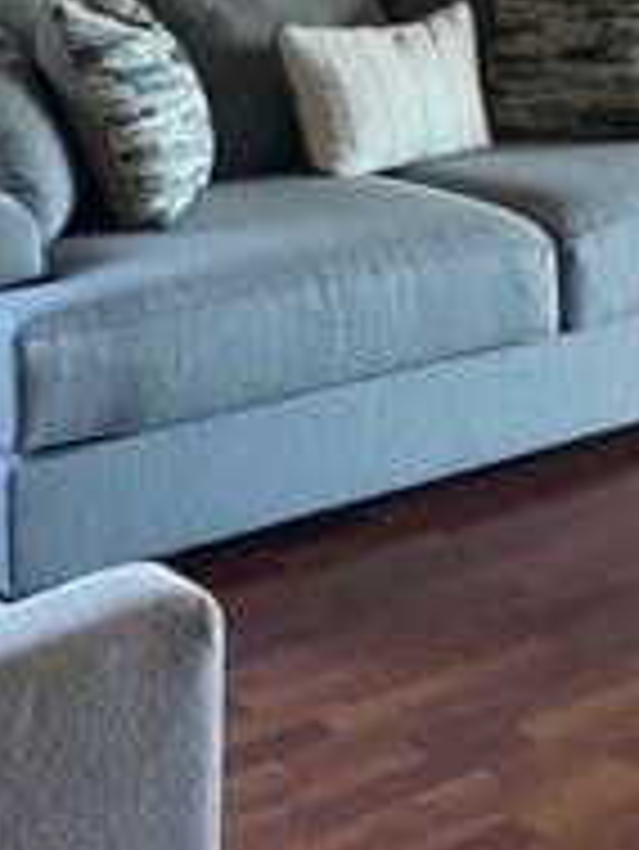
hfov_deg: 16.8
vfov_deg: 21.4
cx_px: 212
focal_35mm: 88
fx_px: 2163
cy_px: -13
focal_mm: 4.25
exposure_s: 1/60
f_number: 1.8
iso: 500
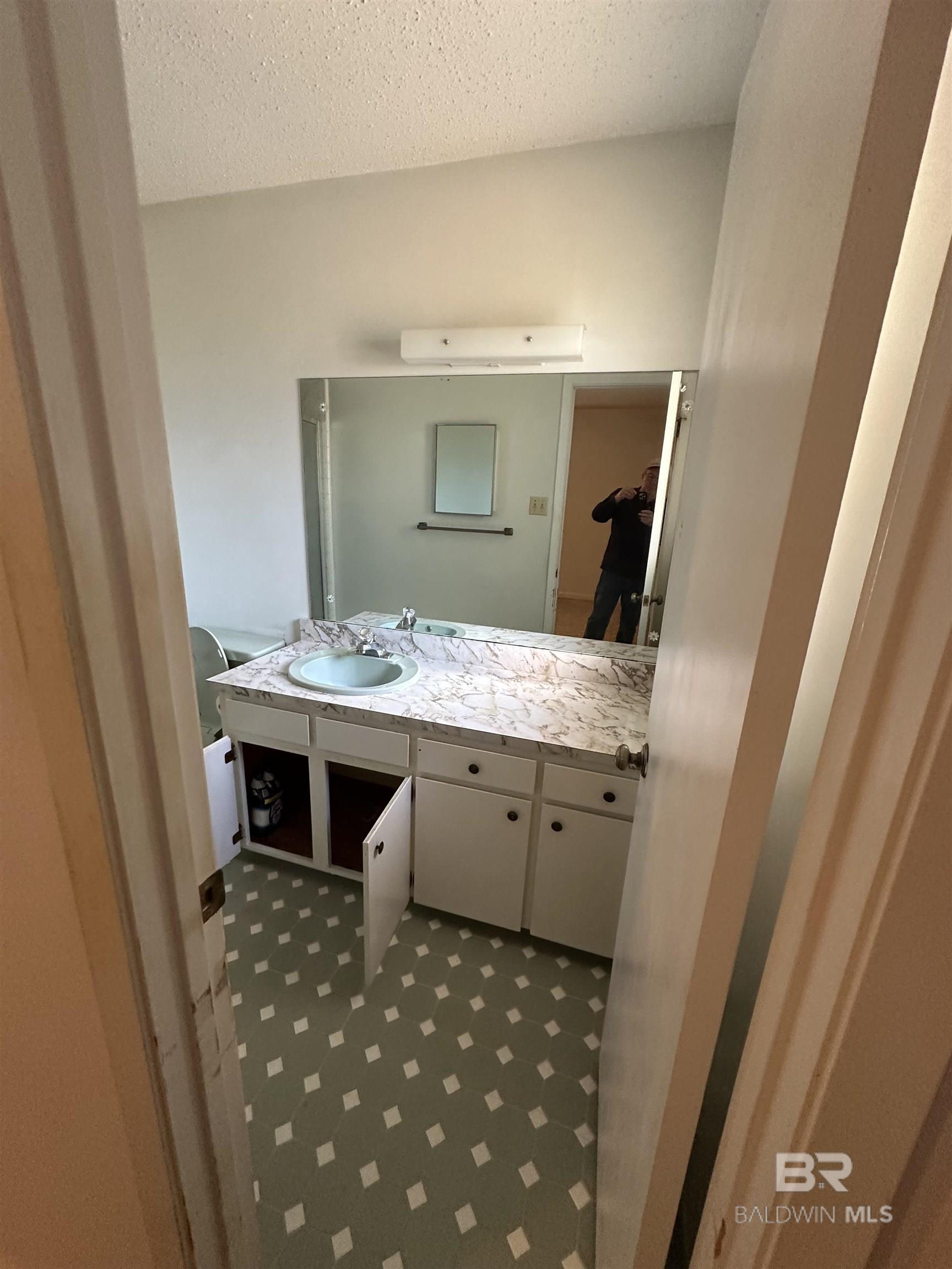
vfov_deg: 102.1
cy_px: 634
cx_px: 476
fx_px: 513
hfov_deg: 85.7
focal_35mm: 14
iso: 400
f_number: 2.2
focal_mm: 2.22
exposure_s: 1/60
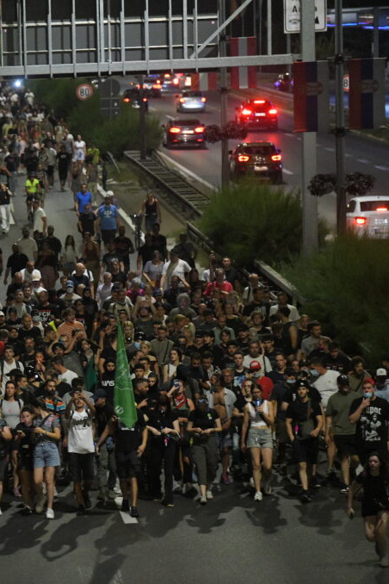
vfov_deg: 9.4
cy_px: 292
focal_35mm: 219
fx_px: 3549
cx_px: -46
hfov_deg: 6.2
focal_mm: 145
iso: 10000
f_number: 3.2
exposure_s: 1/250
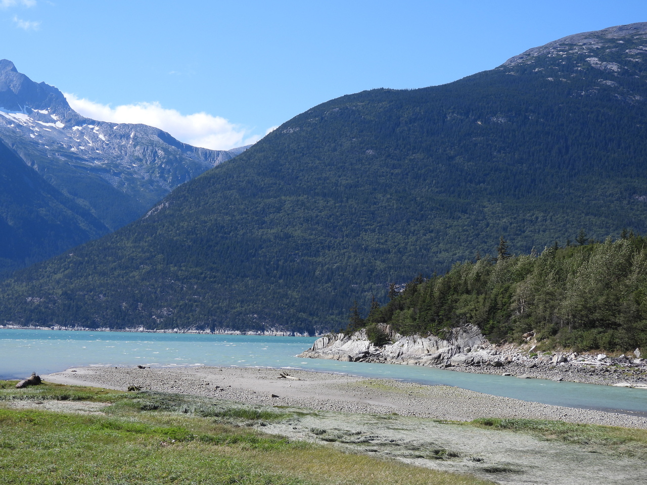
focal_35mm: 60
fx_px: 1121
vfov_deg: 24.4
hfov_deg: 32.2
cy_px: 242
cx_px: 324
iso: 100
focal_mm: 10.7
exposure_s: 1/1000
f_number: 3.5
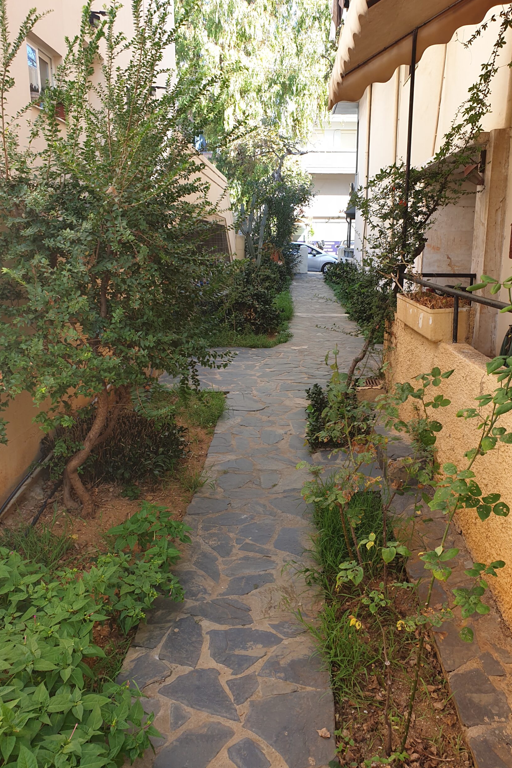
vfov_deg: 65.5
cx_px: 276
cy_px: 394
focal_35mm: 28
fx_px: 597
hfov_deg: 46.4
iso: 50
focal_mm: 4.3
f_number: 2.4
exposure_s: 1/185
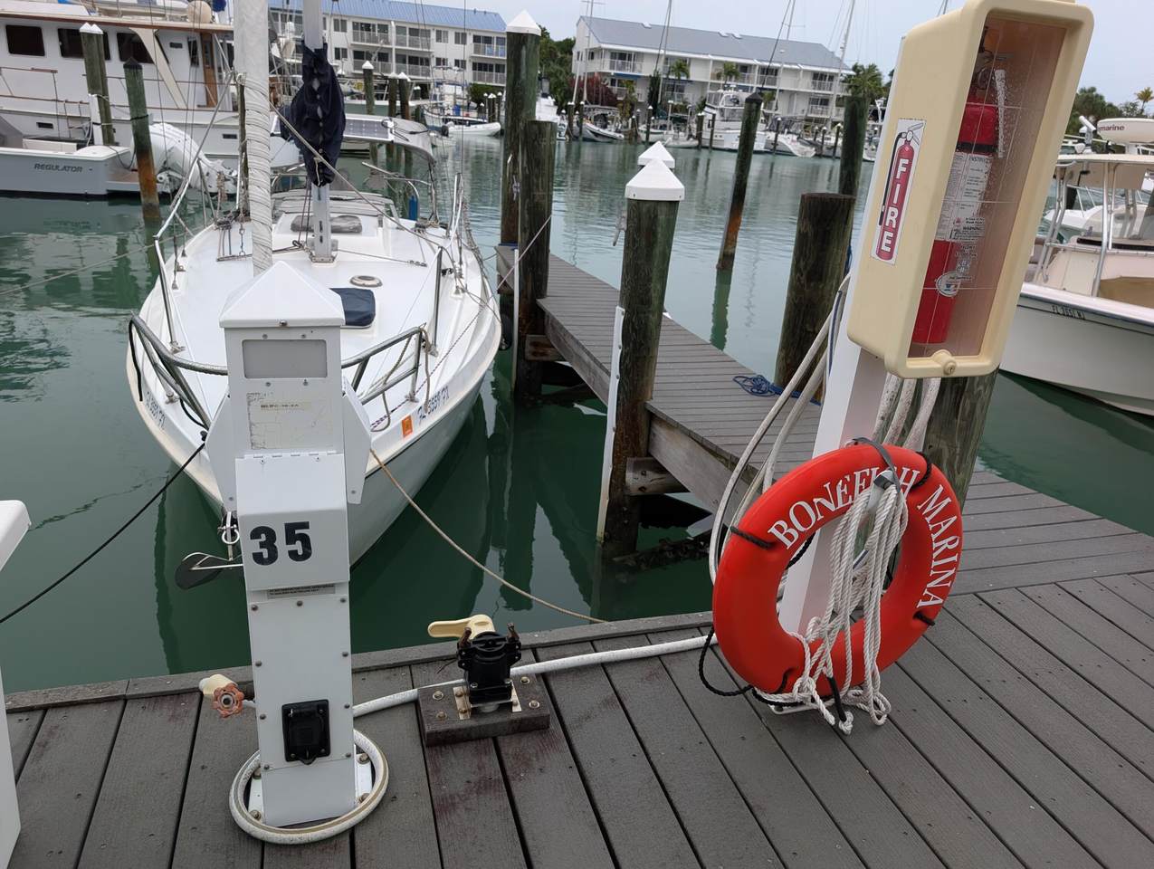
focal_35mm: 24
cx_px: 577
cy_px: 434
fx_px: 801
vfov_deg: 56.9
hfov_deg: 71.5
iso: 23
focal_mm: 6.9
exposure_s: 1/210
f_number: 1.68
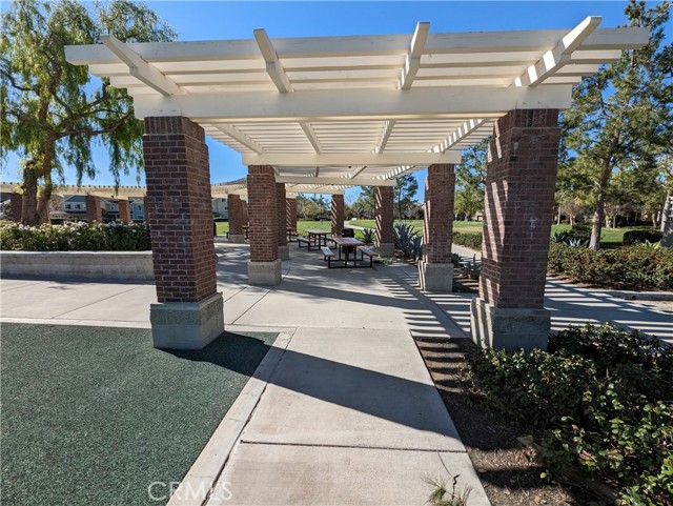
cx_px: 336
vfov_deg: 90.0
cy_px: 253
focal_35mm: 13
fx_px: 253
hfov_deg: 106.1
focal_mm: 1.95
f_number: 2.2
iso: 43
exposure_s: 1/1575
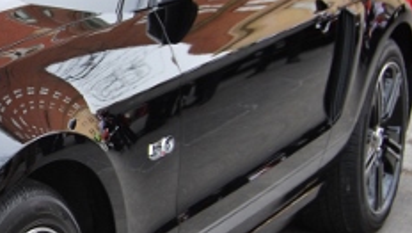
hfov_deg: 14.4
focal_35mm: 141
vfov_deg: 8.6
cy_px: 137
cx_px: -162
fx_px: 1542
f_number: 6.3
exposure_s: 1/160
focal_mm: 26
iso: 200
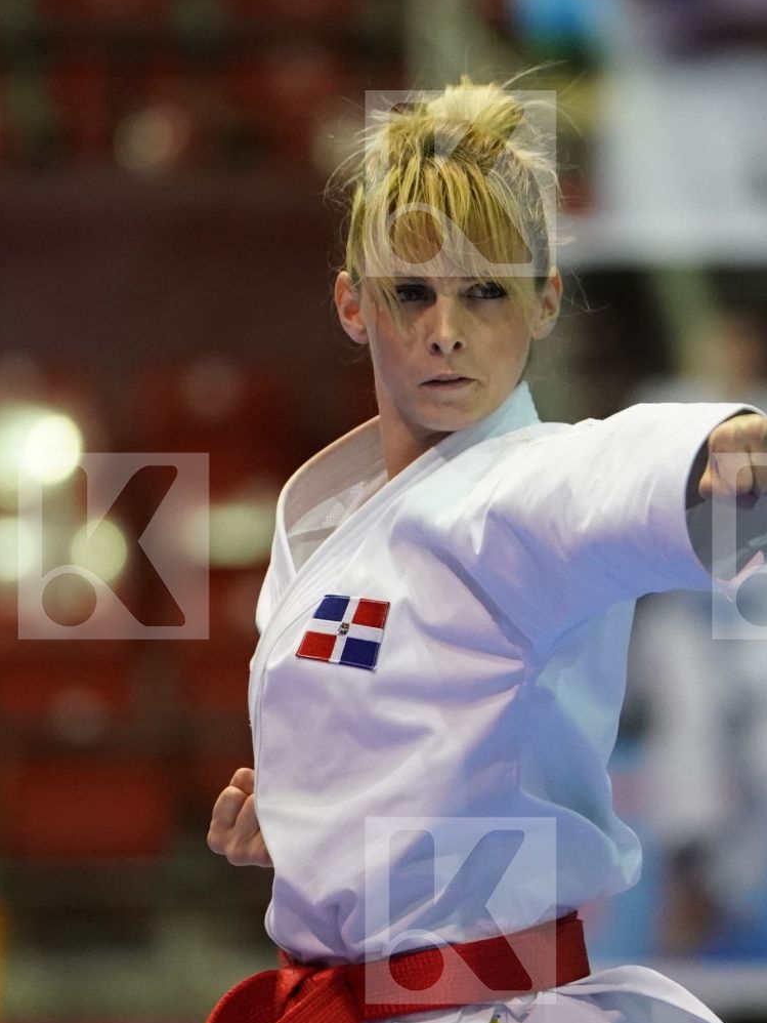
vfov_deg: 3.8
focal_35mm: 520
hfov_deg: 2.9
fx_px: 15356
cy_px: 546
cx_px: 461
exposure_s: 1/320
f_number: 2.8
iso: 4000
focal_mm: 200
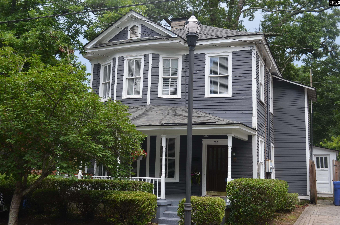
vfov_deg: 34.1
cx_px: 170
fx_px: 368
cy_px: 112
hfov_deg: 49.6
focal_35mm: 39
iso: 200
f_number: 6.3
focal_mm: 26
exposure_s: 1/160
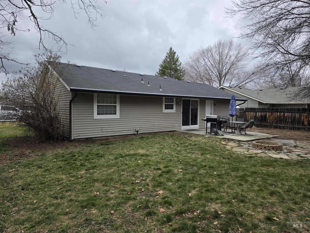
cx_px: 155
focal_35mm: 23
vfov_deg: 58.9
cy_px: 116
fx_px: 206
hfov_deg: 73.9
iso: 80
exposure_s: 1/2404
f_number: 1.7
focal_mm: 6.3
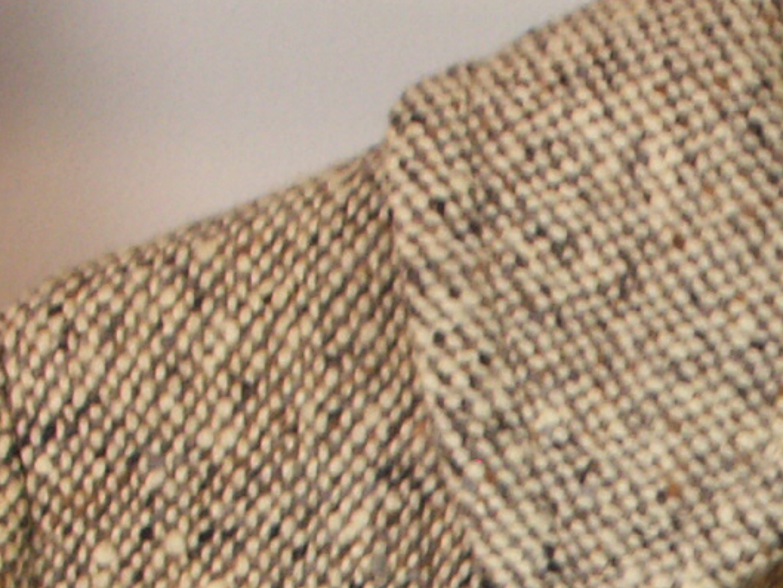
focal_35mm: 165
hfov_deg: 11.5
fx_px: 3733
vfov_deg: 8.6
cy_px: 1062
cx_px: 1144
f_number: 7.1
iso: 100
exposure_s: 1/5
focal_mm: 10.71
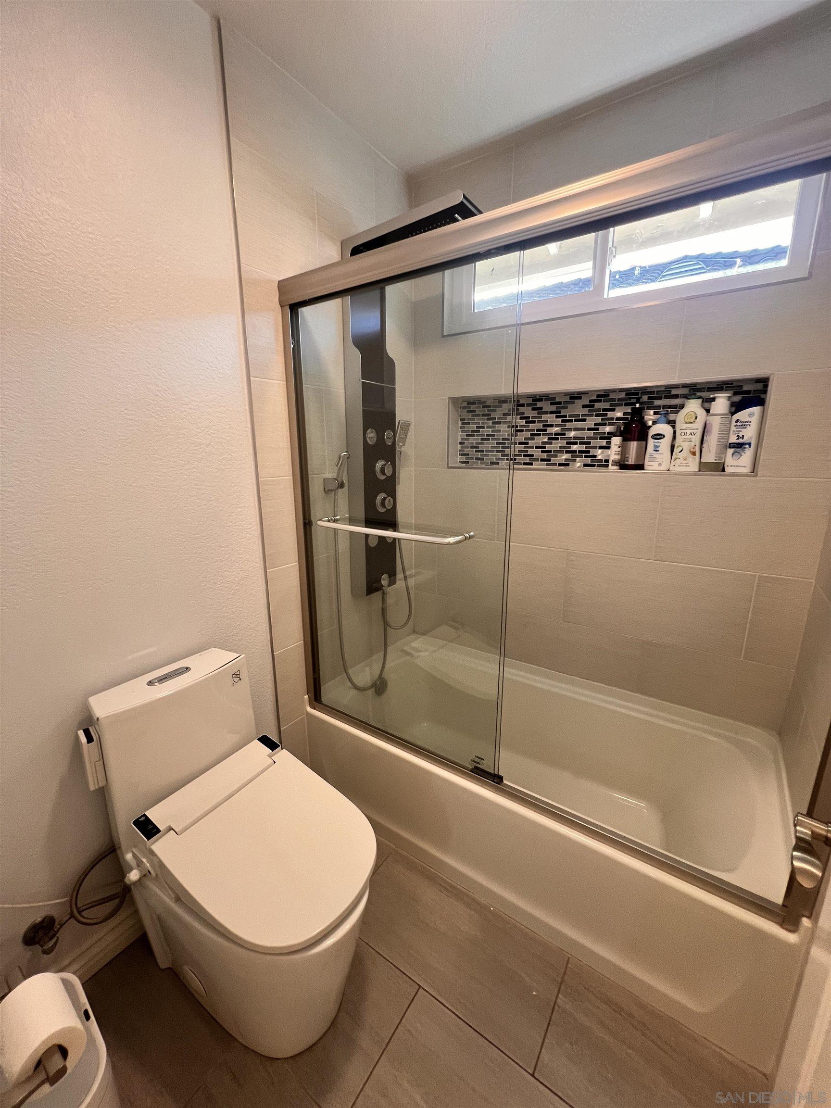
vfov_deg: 106.2
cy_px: 554
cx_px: 416
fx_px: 416
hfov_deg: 89.9
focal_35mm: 13
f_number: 1.8
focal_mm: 1.57
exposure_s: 1/120
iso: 200
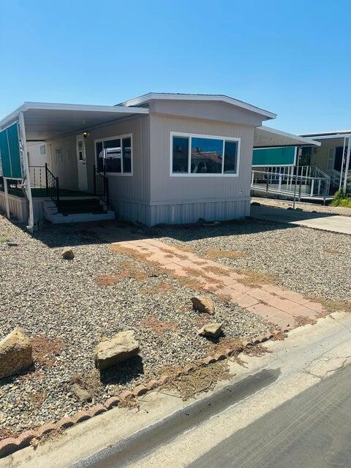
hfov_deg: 56.8
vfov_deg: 71.6
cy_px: 234
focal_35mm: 24
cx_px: 176
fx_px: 324
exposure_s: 1/4545
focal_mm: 6.86
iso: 80
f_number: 1.78
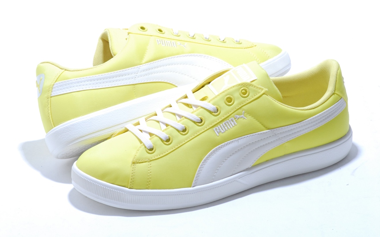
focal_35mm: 131
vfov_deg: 10.0
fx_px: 1352
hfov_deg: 16.0
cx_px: 190
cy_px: 114
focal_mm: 85
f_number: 11
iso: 640
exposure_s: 1/160
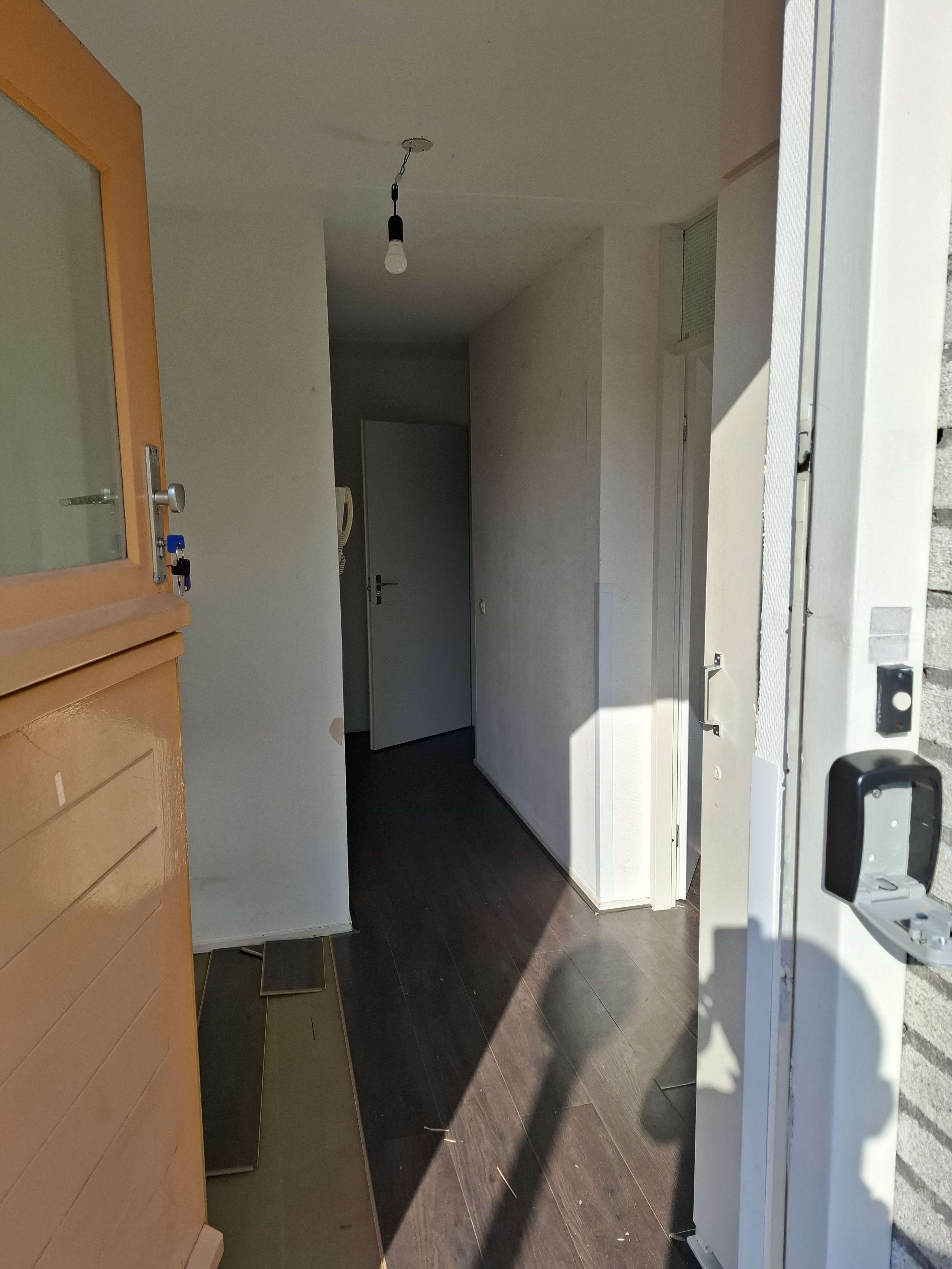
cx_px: 476
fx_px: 843
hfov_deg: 58.9
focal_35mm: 23
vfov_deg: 73.9
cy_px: 634
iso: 50
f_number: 1.8
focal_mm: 5.54
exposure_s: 1/2058
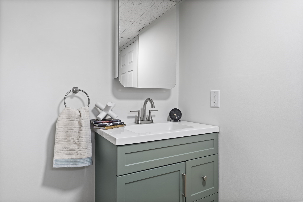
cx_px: 152
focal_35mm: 22
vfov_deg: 58.3
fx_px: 181
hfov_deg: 79.9
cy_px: 101
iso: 320
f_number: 7.1
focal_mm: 21.5
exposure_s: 1/3
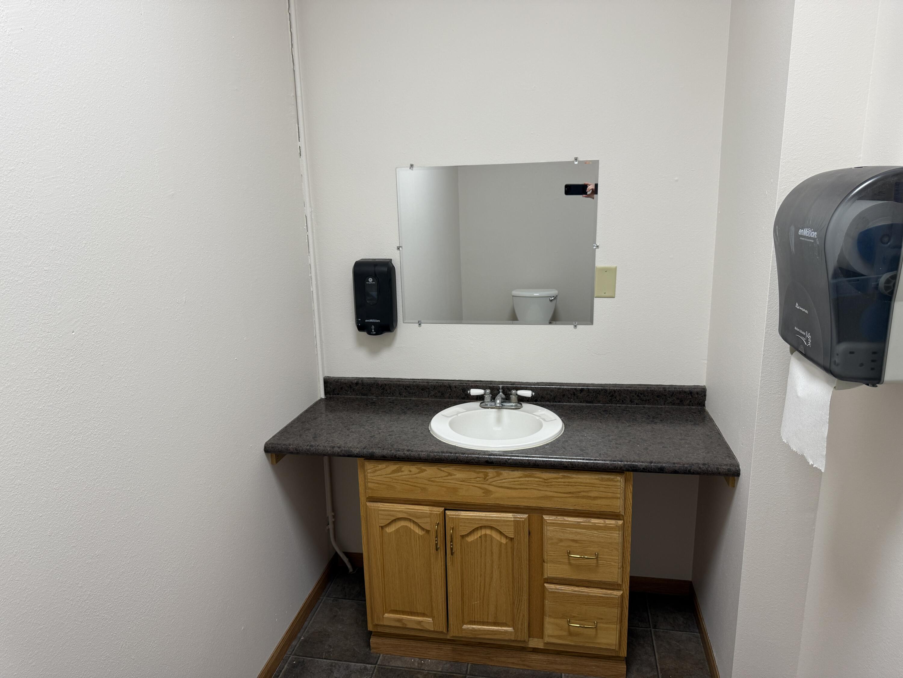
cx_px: 452
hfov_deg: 71.6
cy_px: 339
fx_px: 626
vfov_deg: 56.8
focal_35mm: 24
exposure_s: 1/120
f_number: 1.78
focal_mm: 6.76
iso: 125
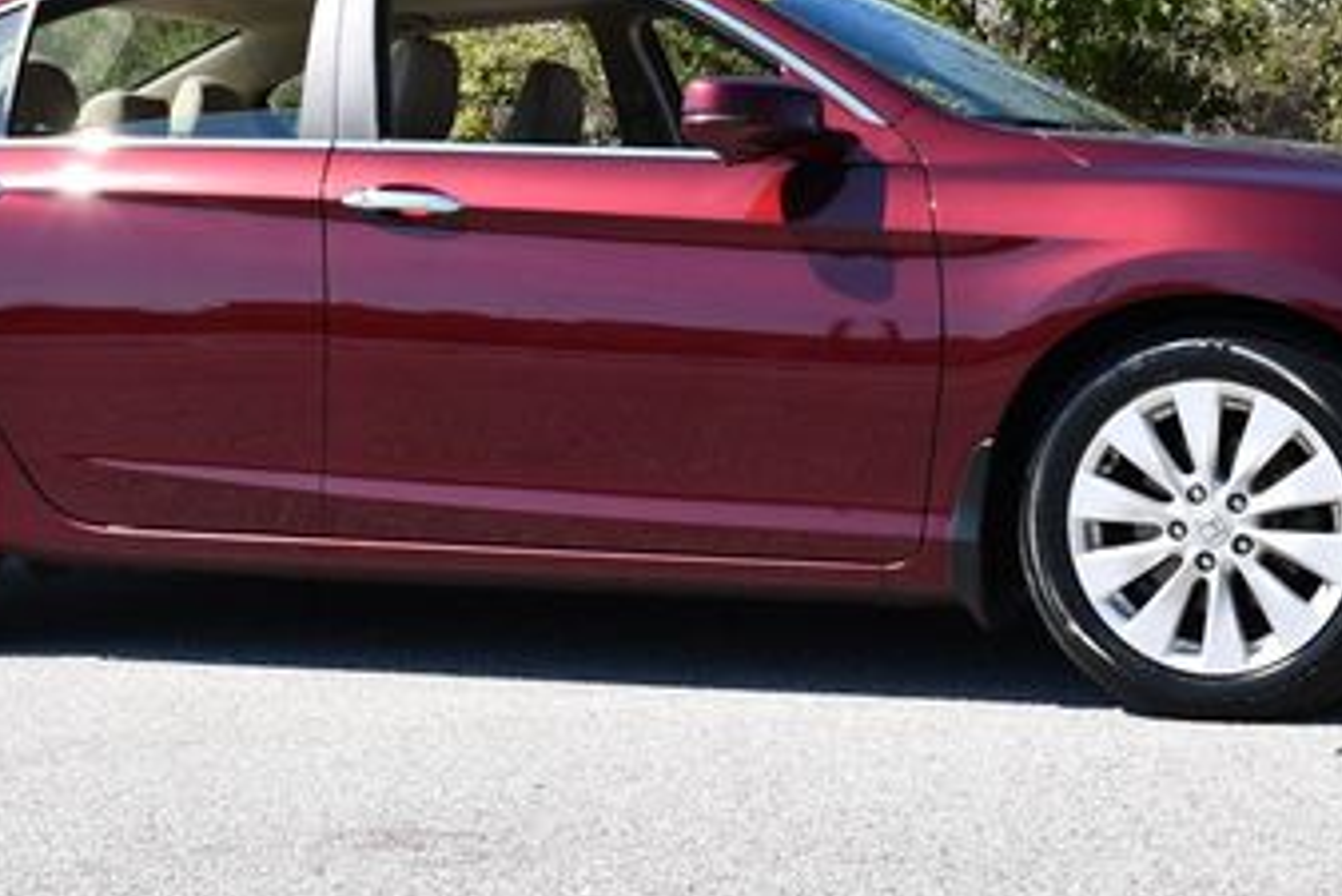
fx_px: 2834
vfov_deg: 17.7
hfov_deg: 26.6
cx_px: 681
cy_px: 68
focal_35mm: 76
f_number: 8
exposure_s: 1/250
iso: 110
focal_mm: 20
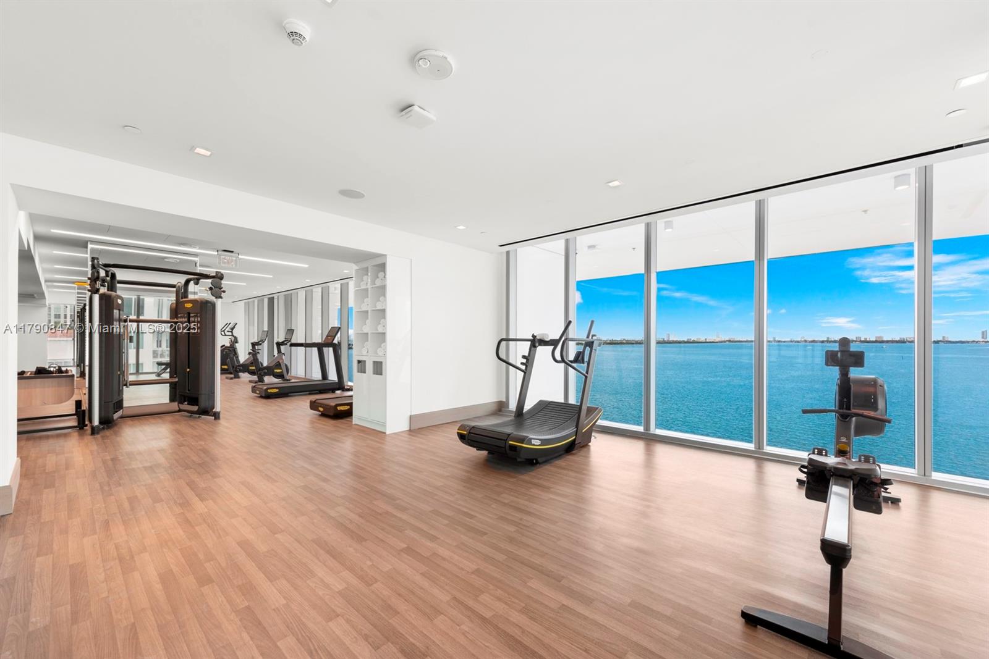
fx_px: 385
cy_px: 330
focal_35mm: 14
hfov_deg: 104.2
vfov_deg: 81.2
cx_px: 494
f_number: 8
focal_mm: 14
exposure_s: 1/30
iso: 320
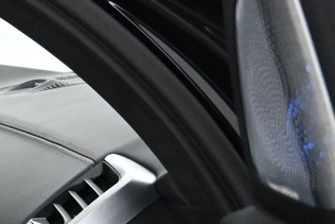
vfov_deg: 11.0
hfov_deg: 13.2
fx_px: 1145
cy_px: 253
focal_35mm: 123
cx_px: -426
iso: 3200
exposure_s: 1/40
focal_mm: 16
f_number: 3.5
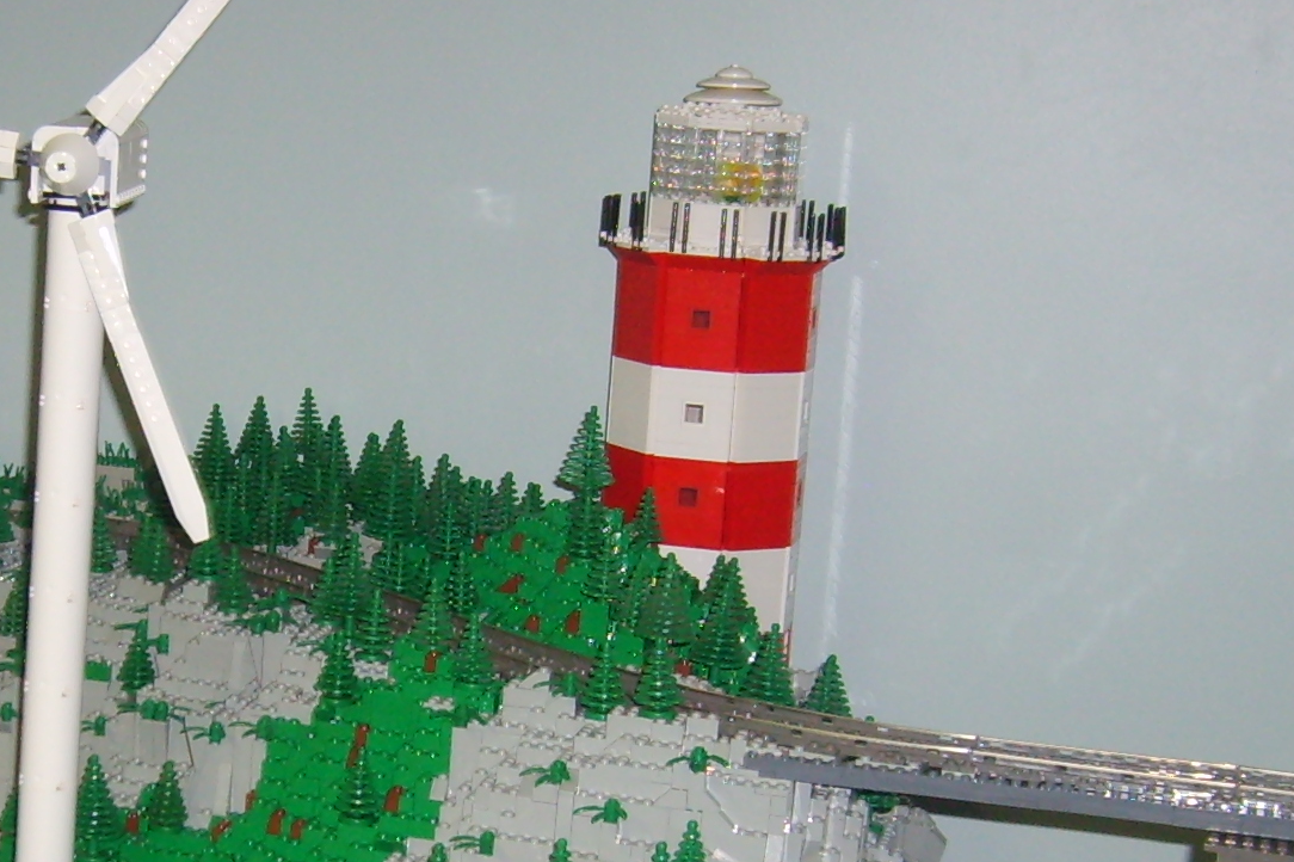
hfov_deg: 23.2
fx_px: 3090
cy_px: 665
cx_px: 217
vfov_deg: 15.8
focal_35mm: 86
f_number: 2.8
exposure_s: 1/45
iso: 100
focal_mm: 5.8
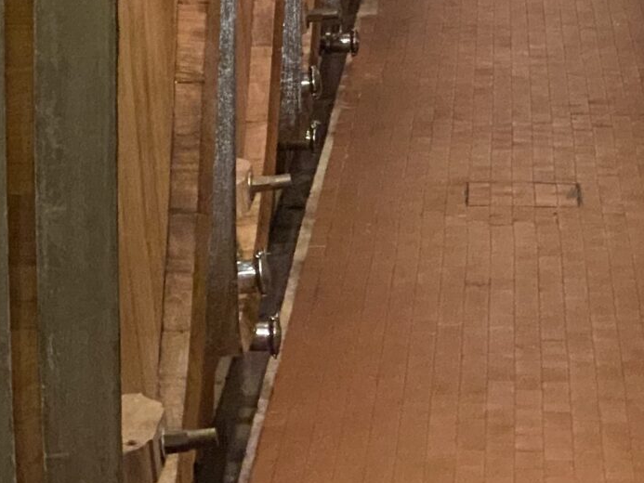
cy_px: -145
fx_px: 3573
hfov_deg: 10.3
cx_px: 458
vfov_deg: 7.6
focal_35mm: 192
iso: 640
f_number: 2
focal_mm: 6
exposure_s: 1/33
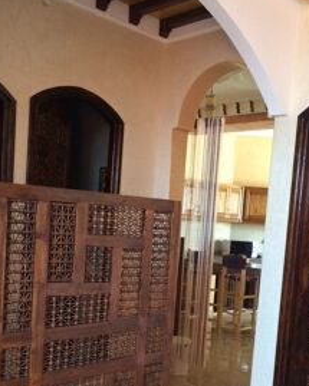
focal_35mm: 45
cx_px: 170
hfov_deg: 33.4
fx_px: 515
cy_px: 266
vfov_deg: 40.5
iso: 200
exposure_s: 1/33
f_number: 2.2
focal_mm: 4.15
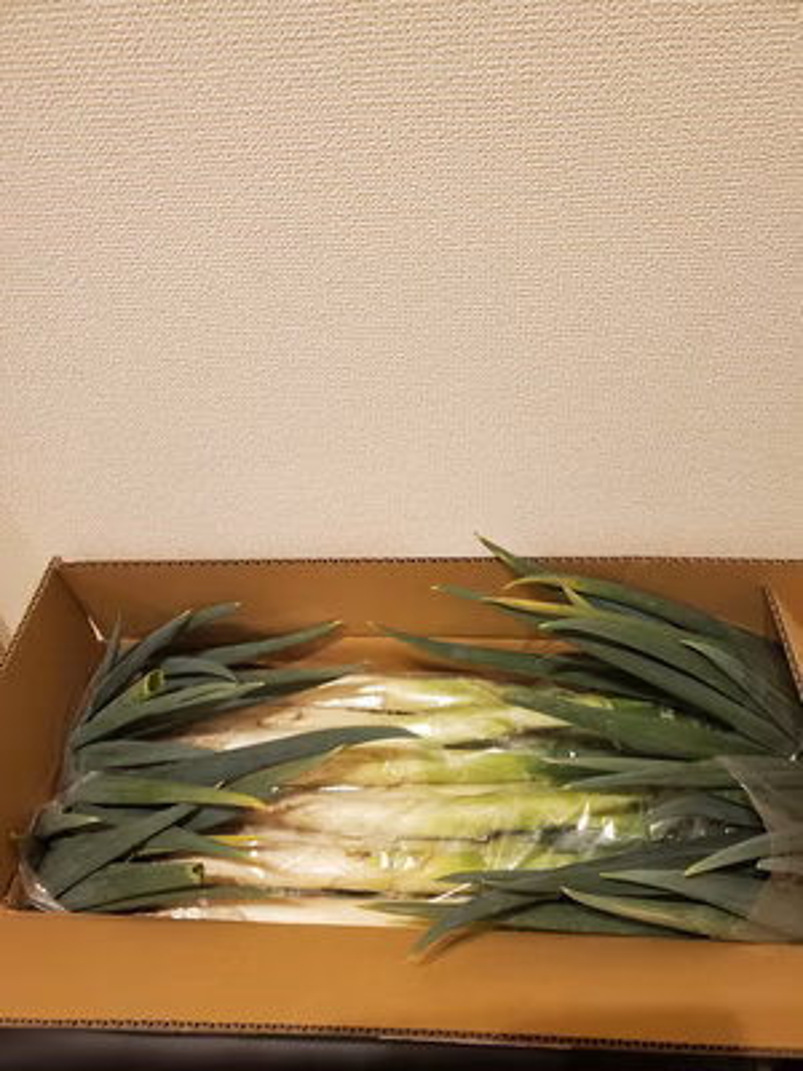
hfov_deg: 53.1
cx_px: 402
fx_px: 804
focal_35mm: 26
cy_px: 536
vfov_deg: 67.3
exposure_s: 1/40
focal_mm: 4.3
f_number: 1.5
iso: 200
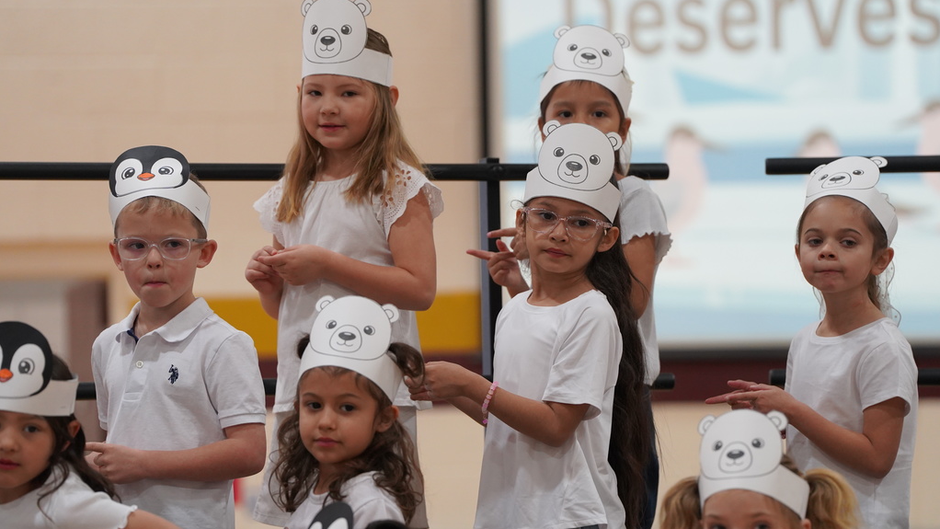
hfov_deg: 10.3
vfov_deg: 5.8
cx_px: 470
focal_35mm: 210
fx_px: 5235
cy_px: 267
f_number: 4
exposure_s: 1/250
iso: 2500
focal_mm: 200
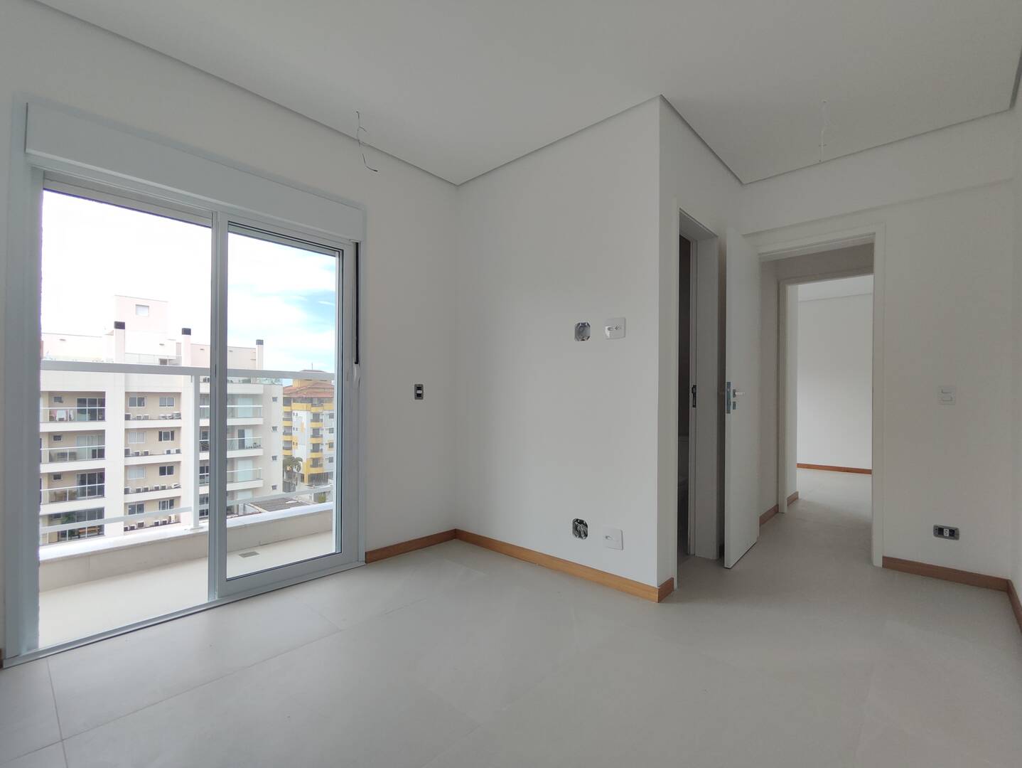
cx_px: 511
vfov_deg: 78.2
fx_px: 473
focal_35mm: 16
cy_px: 384
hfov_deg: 94.5
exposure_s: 1/442
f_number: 2.2
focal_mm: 1.65
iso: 50
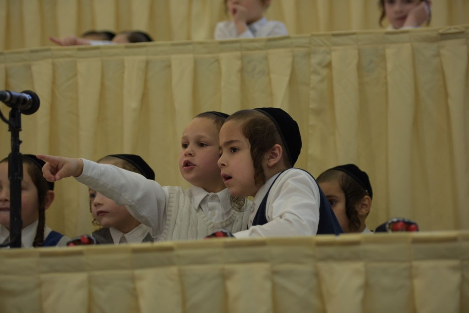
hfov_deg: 25.4
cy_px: 156
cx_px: 234
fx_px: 1042
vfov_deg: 17.1
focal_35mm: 80
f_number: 2.8
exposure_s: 1/125
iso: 400
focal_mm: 80
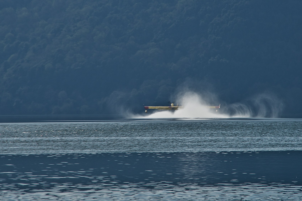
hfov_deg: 7.0
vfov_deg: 4.7
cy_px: 96
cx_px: 171
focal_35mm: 294
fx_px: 2466
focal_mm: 135
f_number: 7.1
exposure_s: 1/200
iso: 100
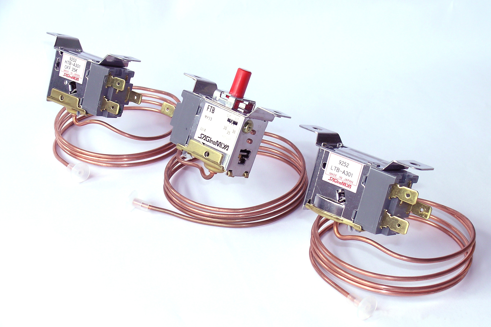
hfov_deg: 29.7
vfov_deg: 20.0
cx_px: 246
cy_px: 171
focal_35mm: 68
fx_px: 927
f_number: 4.8
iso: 50
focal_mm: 13.5
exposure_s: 1/15
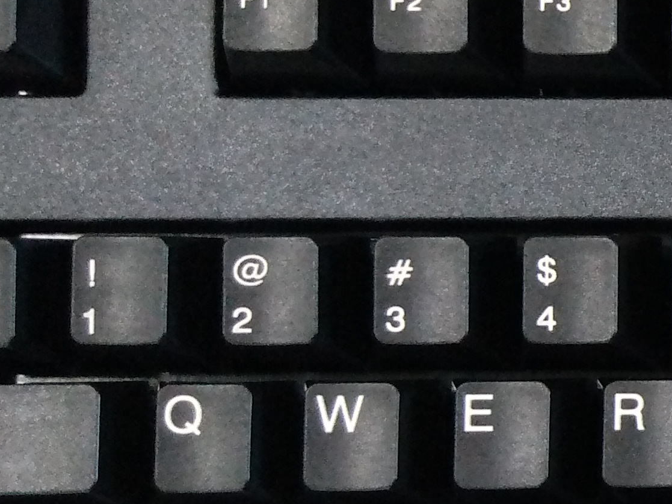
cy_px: 358
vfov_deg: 13.1
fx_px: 2193
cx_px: 1511
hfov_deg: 13.6
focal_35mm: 113
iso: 600
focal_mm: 4.04
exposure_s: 1/20
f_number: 2
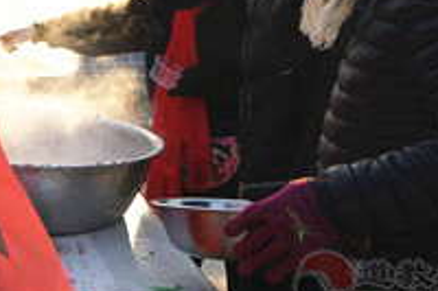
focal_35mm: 78
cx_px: -35
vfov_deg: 16.8
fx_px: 948
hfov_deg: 24.4
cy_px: -53
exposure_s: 1/100
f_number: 7.1
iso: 100
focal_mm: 30
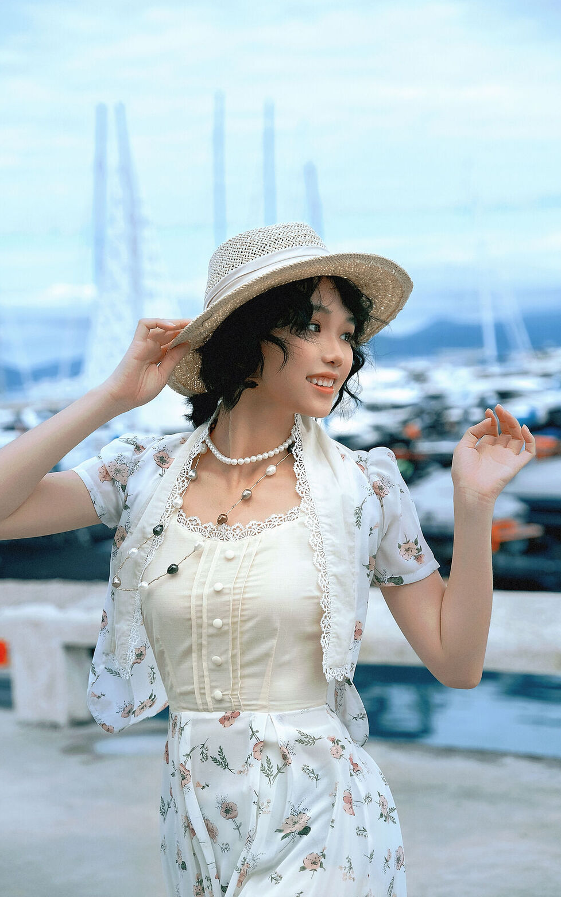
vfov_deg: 26.8
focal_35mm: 77
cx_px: 296
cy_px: 449
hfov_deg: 16.9
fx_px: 1883
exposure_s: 1/2200
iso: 160
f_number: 2.8
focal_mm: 50
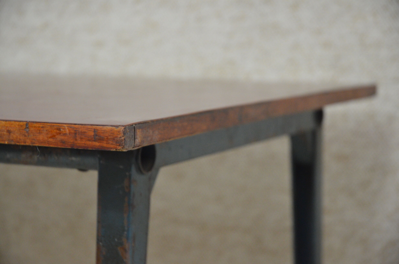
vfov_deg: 13.0
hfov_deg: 19.5
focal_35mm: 105
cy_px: 132
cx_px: 200
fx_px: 1161
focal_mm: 70
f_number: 4.5
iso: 2000
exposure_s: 1/80
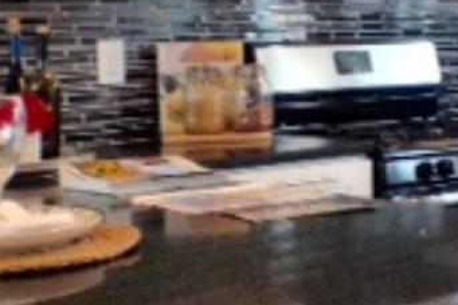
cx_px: 428
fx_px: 1844
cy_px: 150
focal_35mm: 145
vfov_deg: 9.5
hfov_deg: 14.0
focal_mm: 4.12
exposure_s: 1/20
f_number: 2.4
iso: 100
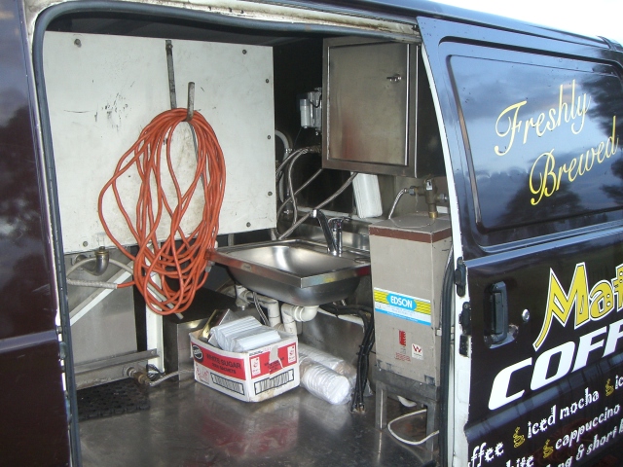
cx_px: 312
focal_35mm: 38
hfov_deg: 49.0
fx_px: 684
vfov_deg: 37.7
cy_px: 234
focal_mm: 6.2
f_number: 2.7
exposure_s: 1/60
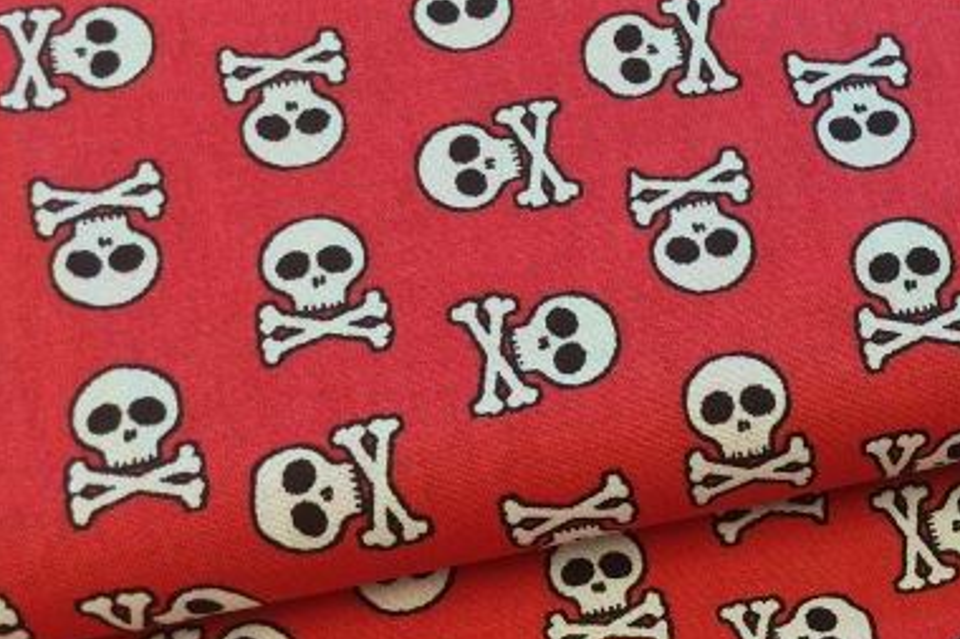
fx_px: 1519
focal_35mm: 57
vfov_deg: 22.2
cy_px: 738
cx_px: 922
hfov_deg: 32.7
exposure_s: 1/50
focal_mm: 5.4
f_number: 1.8
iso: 64
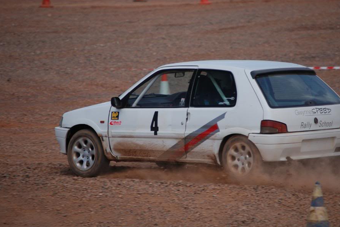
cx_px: 188
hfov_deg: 6.0
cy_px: 107
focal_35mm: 345
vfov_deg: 4.0
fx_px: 3259
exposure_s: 1/320
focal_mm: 200
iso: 200
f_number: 5.6
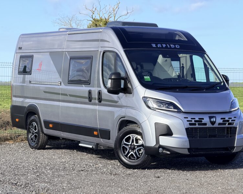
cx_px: 129
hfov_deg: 18.3
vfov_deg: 14.7
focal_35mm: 105
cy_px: 97
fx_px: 755
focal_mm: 16.89
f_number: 2.8
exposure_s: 1/638
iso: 50
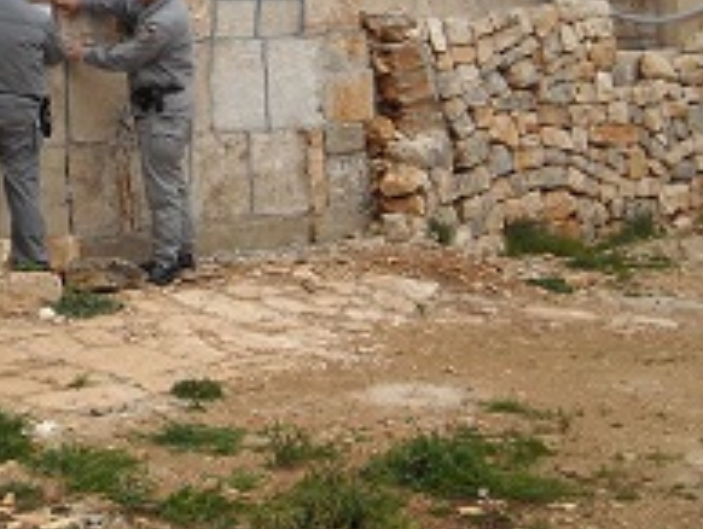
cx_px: 51
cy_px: 45
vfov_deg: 16.2
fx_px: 1830
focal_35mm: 90
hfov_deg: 21.2
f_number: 2.8
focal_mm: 5.7
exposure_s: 1/109
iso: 64
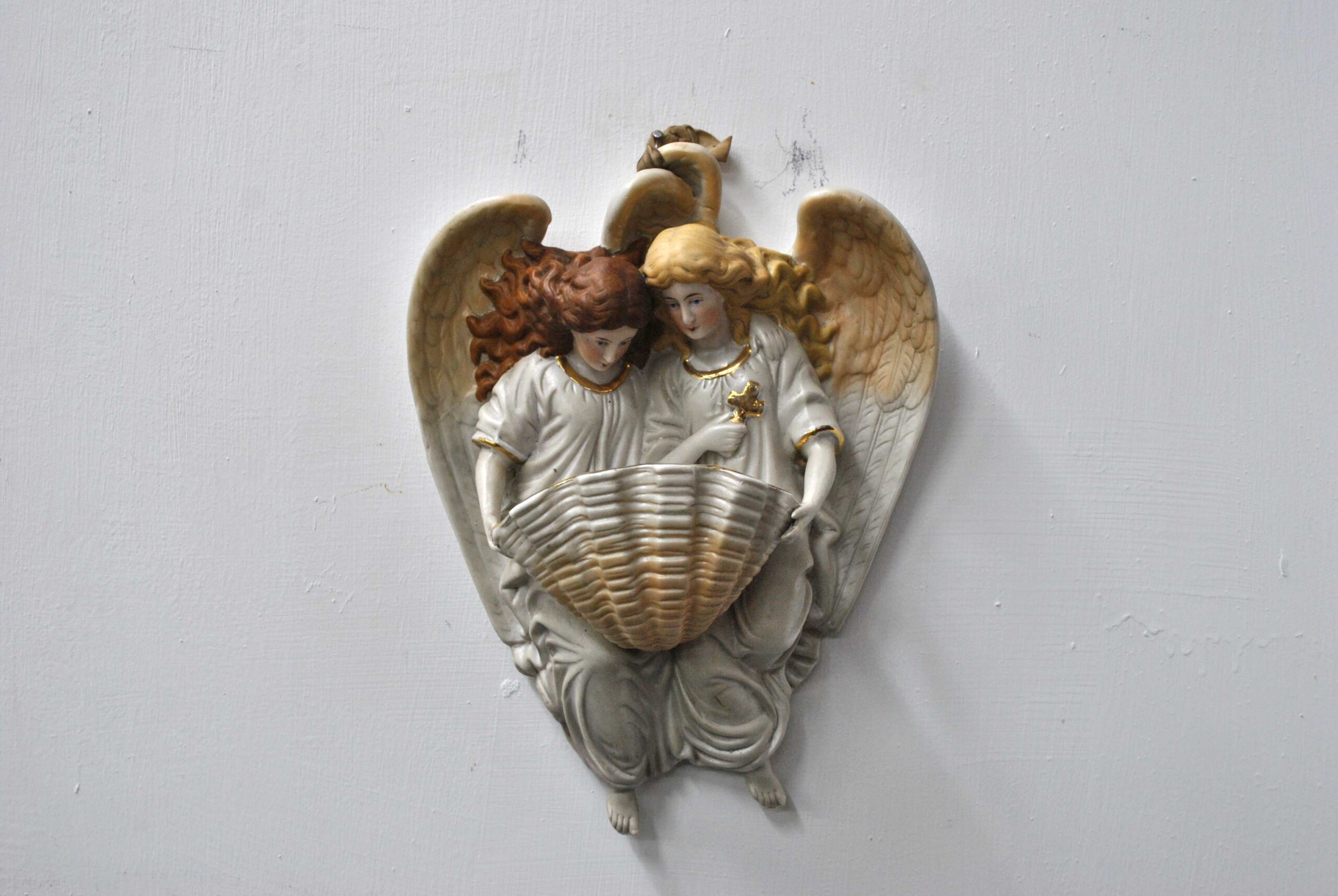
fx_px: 1563
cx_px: 669
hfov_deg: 46.3
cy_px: 448
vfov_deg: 32.0
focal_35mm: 42
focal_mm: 28
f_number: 4.5
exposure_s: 1/40
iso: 400
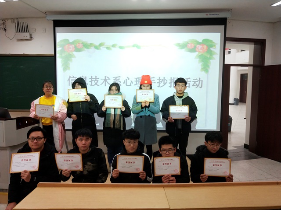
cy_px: 105
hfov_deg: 60.0
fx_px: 244
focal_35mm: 30
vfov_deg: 46.8
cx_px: 140
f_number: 1.8
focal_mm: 3.95
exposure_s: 1/50
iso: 157
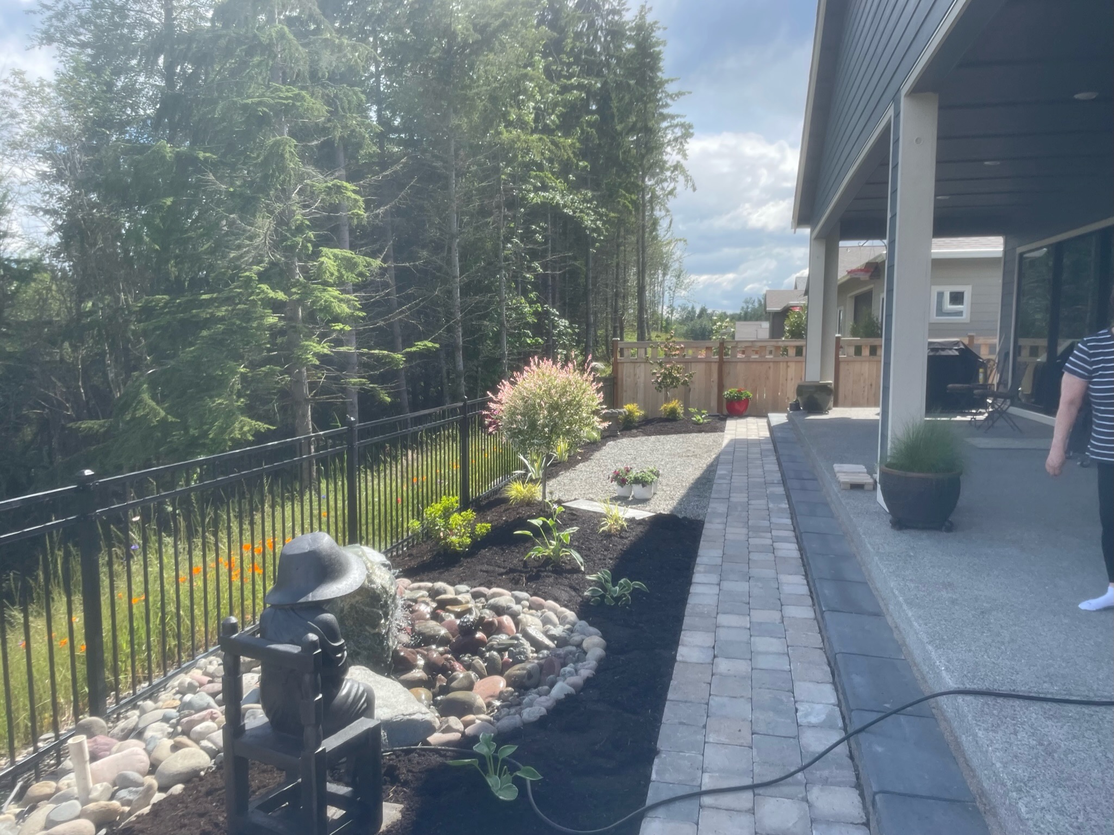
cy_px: 418
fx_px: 837
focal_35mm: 26
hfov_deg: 67.3
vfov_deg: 53.0
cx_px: 557
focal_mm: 4.2
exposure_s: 1/1383
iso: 32
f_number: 1.6
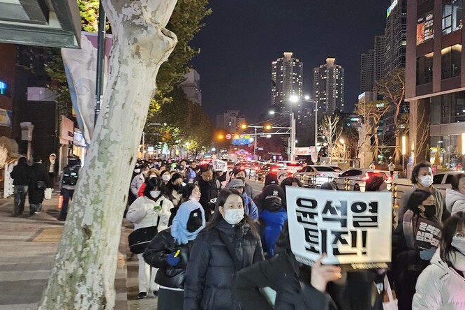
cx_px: 304
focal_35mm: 36
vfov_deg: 36.9
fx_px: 465
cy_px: 145
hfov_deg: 52.3
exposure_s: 1/30
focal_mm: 5
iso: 640
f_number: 1.8
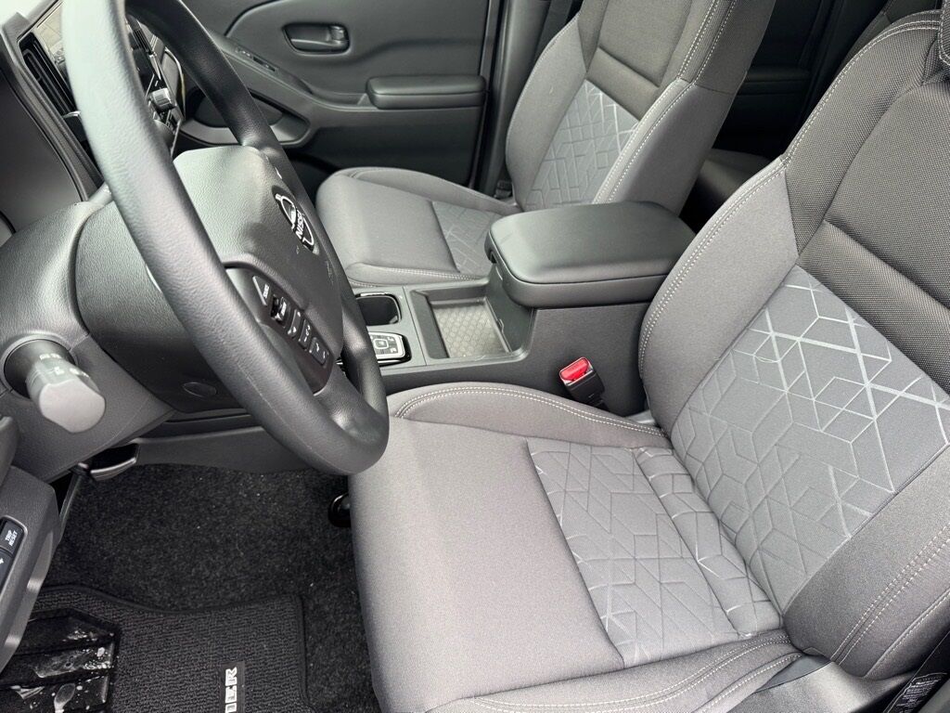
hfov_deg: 71.6
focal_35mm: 24
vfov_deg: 56.8
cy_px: 356
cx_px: 475
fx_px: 659
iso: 200
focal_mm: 6.76
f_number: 1.78
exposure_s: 1/121
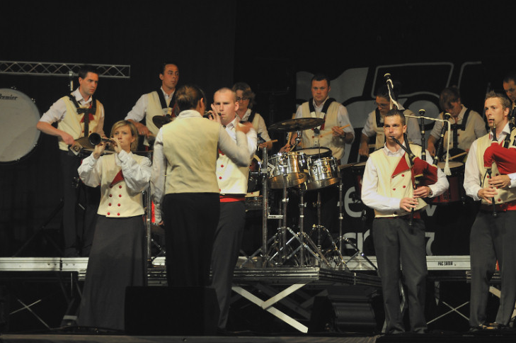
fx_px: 2061
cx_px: 317
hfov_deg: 14.3
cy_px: 118
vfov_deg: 9.5
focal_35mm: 144
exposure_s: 1/50
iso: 640
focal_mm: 70
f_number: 4.5
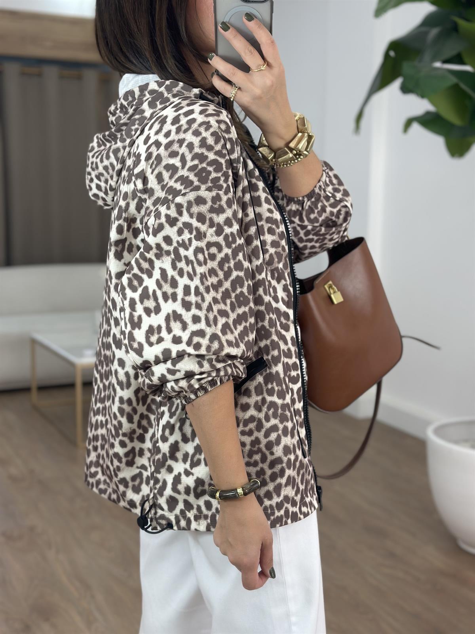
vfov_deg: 39.7
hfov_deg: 30.3
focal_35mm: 48
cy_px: 317
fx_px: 878
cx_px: 238
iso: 80
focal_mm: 6.86
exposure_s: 1/227
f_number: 1.78
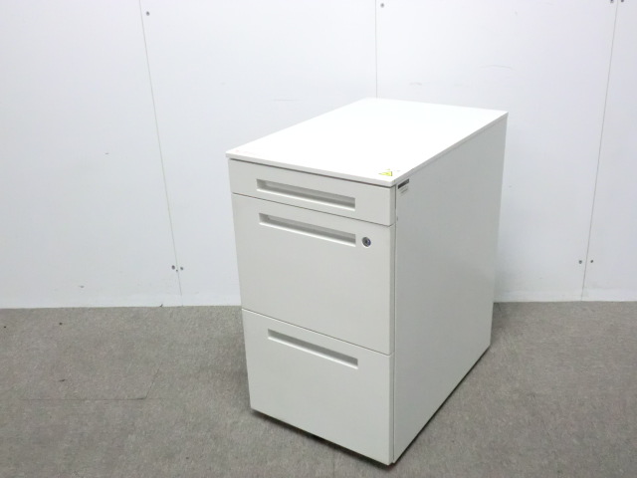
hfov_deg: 49.0
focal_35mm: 38
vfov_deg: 37.7
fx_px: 699
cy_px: 239
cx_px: 318
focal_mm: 6.9
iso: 800
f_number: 3.9
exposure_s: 1/40
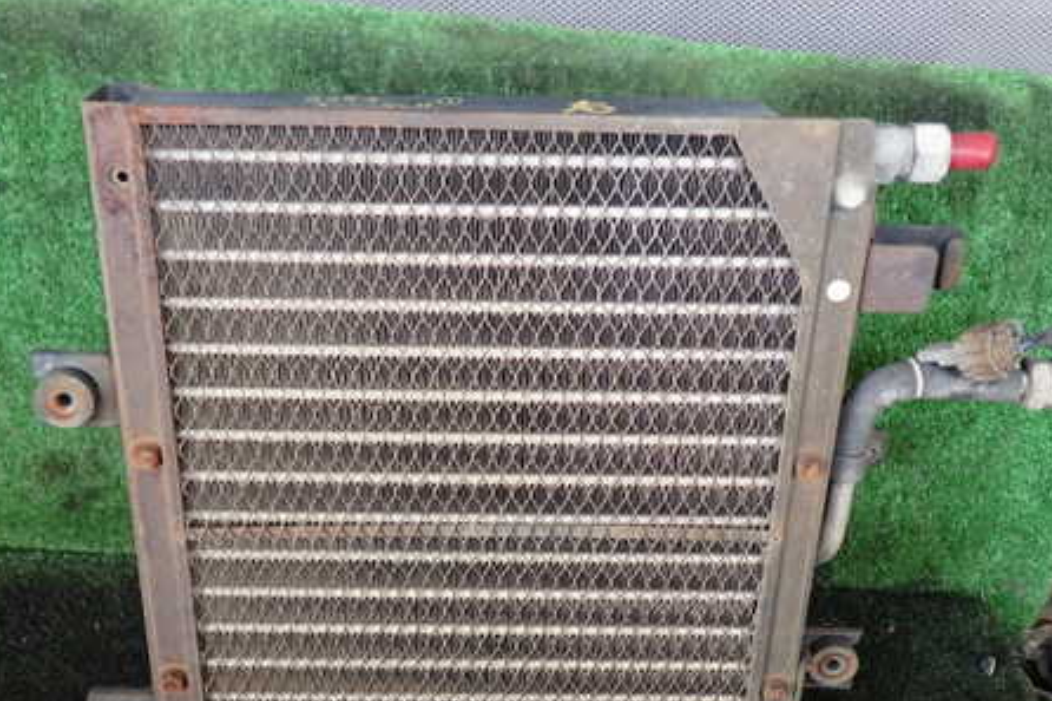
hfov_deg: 46.4
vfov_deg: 31.8
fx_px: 1227
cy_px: 392
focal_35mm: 42
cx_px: 488
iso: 200
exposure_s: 1/60
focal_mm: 5.4
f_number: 2.3
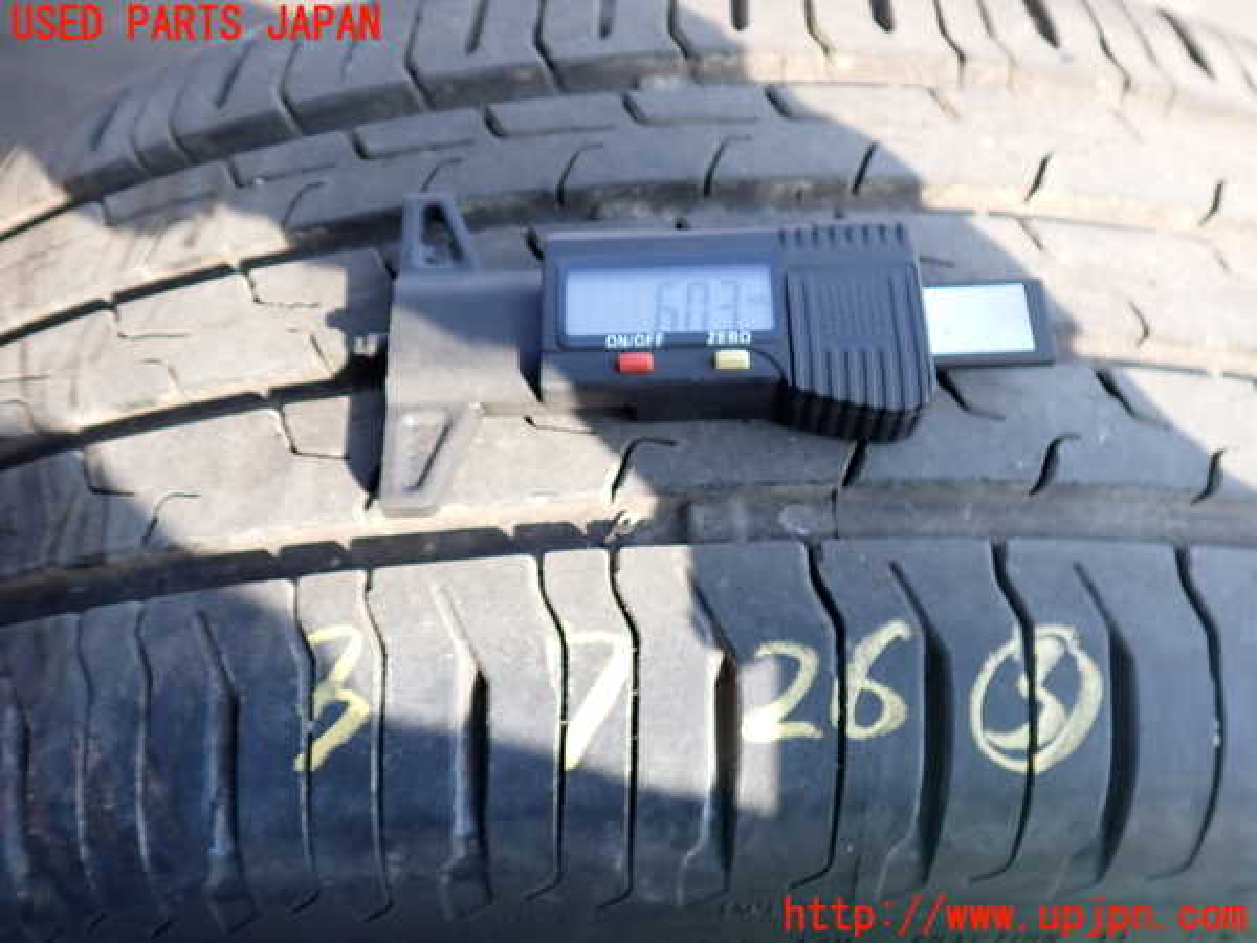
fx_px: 1089
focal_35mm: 30
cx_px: 628
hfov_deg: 60.0
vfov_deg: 46.8
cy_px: 472
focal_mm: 5.4
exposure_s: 1/250
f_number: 2.3
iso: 160
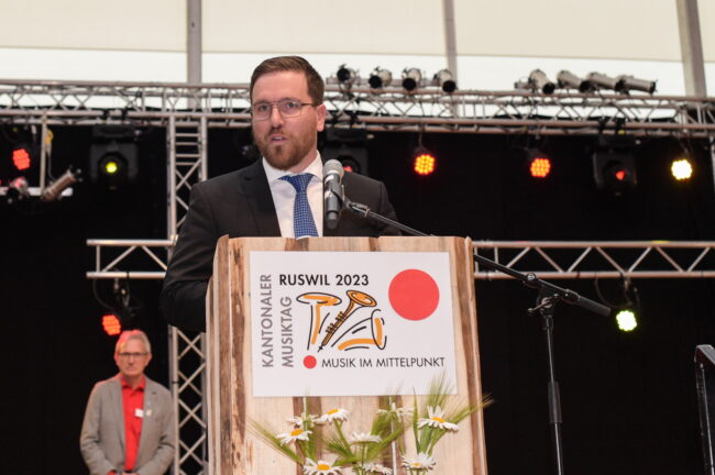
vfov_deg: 26.9
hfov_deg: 39.6
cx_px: 358
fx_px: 992
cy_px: 238
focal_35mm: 50
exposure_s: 1/2000
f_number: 4.5
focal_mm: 50
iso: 5000
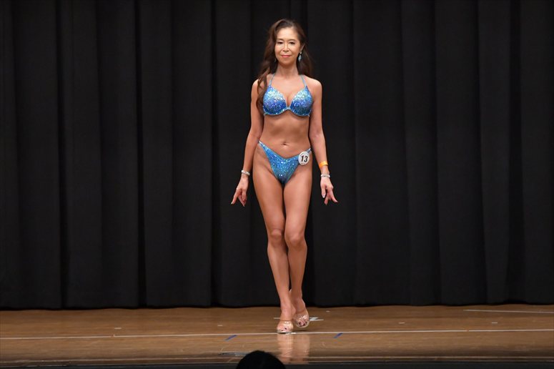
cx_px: 277
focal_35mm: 225
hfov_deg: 9.2
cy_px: 184
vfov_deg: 6.1
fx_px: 3461
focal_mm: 150
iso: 6400
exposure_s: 1/400
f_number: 5.6
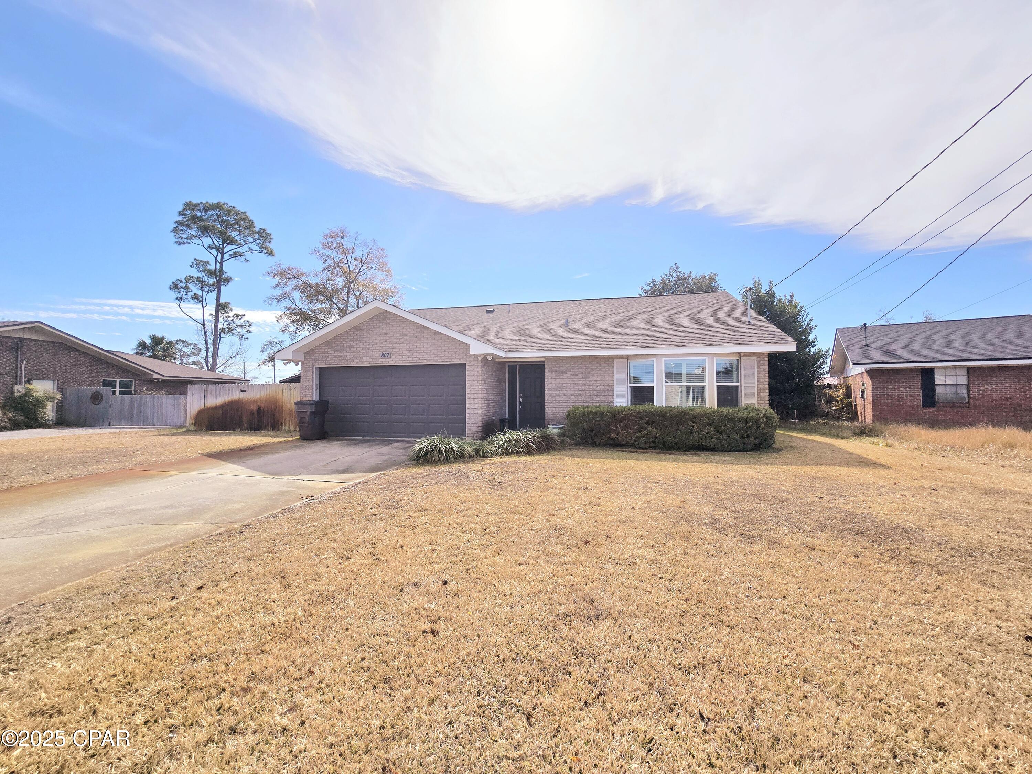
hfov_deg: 106.2
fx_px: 388
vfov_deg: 89.9
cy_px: 387
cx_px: 516
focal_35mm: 13
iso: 50
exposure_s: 1/10000
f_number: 2.2
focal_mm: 2.2
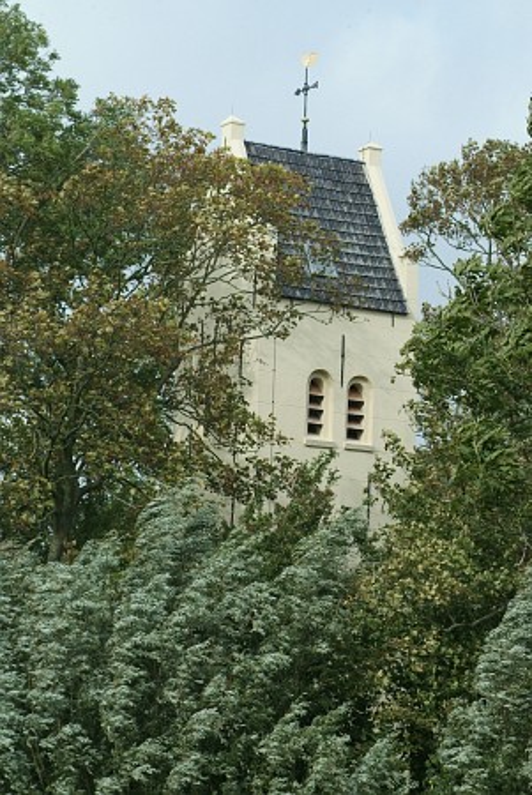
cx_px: 266
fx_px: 2831
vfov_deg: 16.0
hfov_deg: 10.7
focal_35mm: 128
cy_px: 398
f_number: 9.5
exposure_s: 1/350
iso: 400
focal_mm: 85
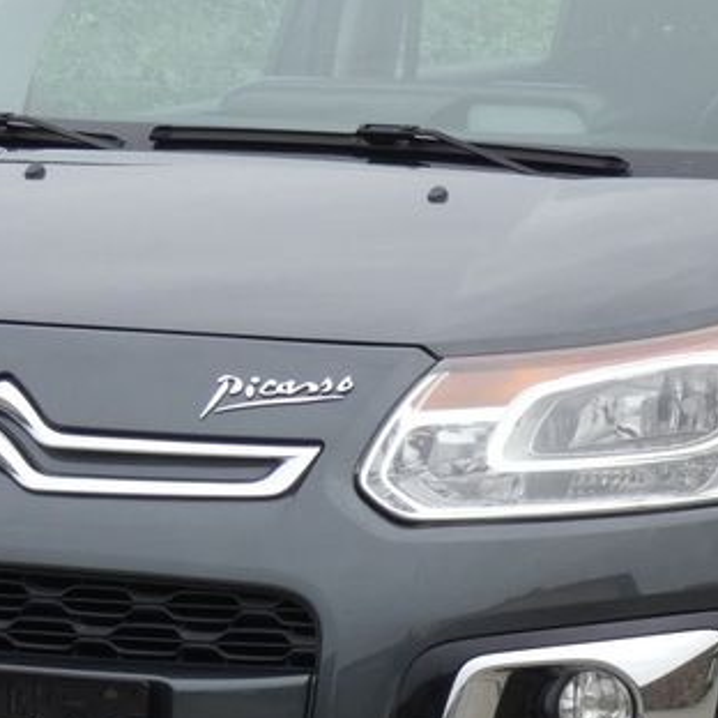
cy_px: 456
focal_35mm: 325
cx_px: 614
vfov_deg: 5.4
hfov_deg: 5.4
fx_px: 7627
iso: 80
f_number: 5.6
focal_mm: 20.1
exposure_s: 1/100
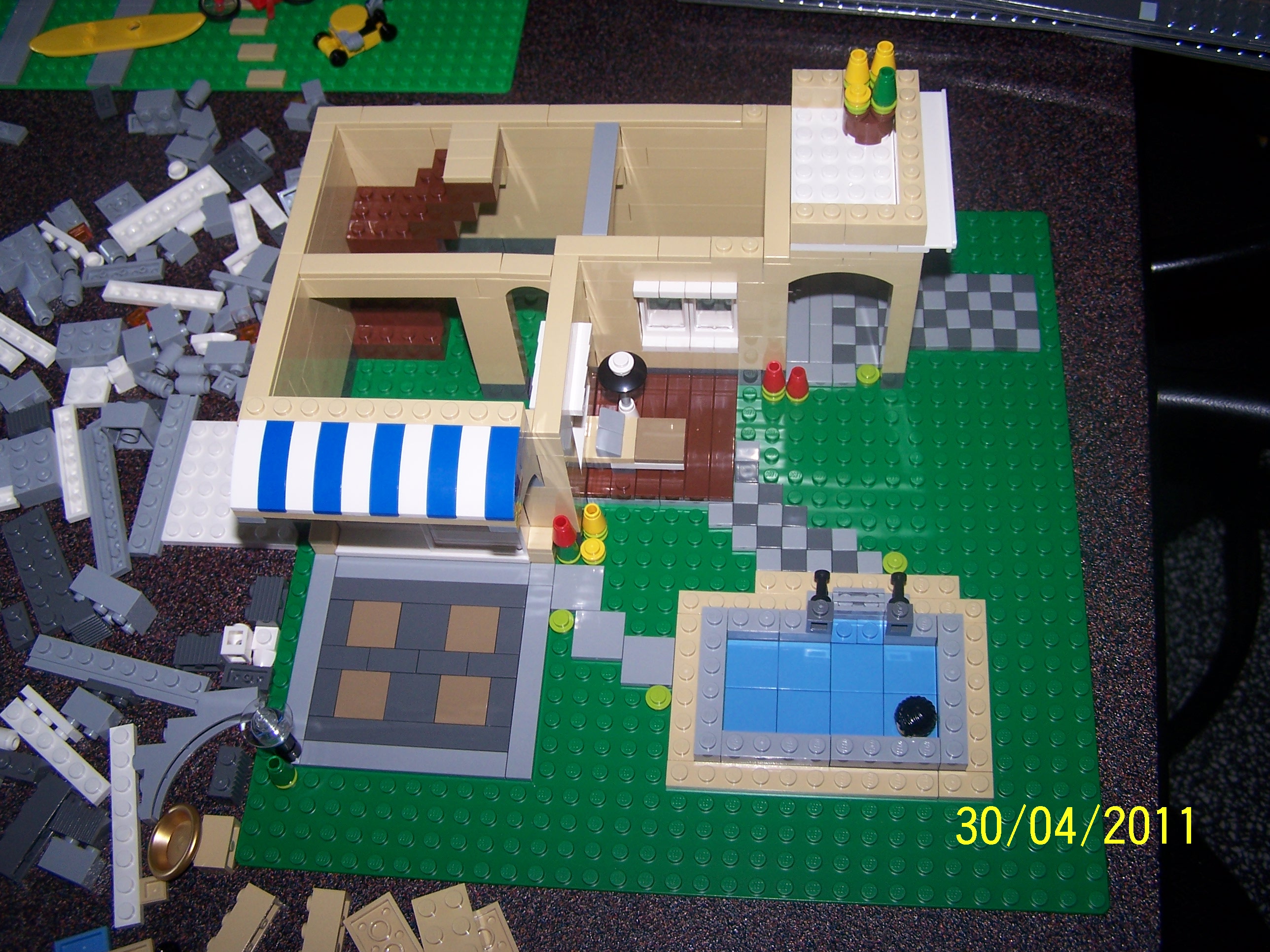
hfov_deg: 49.0
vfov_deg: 37.7
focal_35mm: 38
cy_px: 476
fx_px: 1394
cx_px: 635
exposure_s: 1/60
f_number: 2.8
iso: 80
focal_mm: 6.3
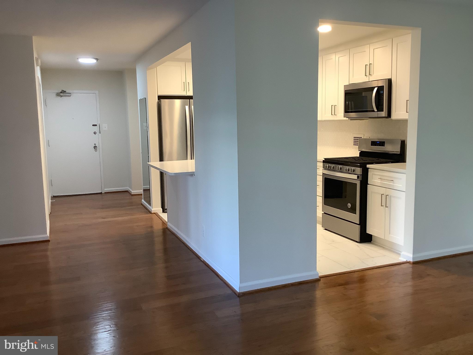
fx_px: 424
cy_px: 178
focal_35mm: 31
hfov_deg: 58.4
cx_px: 236
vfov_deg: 45.4
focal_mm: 3.3
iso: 160
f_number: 2.4
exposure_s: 1/60
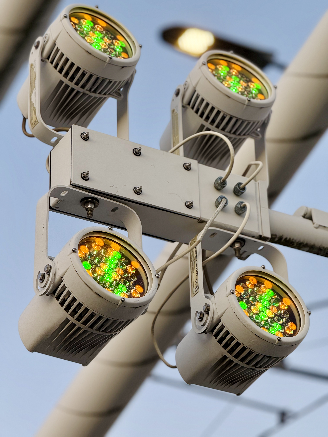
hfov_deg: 12.2
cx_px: 164
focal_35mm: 121
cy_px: 218
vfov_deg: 16.3
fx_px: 1529
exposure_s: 1/120
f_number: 2.8
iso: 80
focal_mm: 15.66
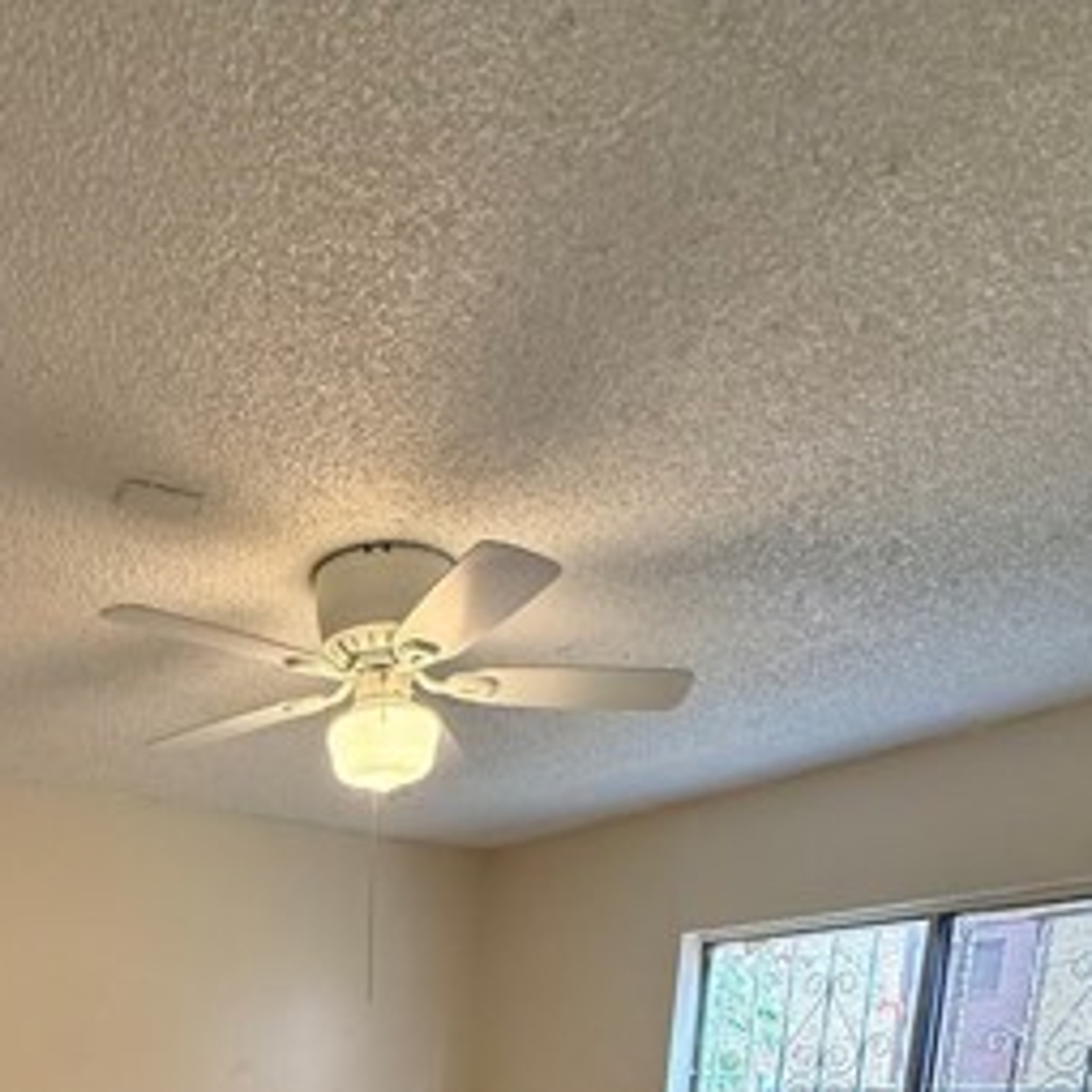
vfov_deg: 37.2
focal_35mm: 31
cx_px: 253
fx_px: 1106
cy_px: 1362
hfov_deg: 50.0
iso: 400
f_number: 2.2
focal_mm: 2.22
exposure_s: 1/120
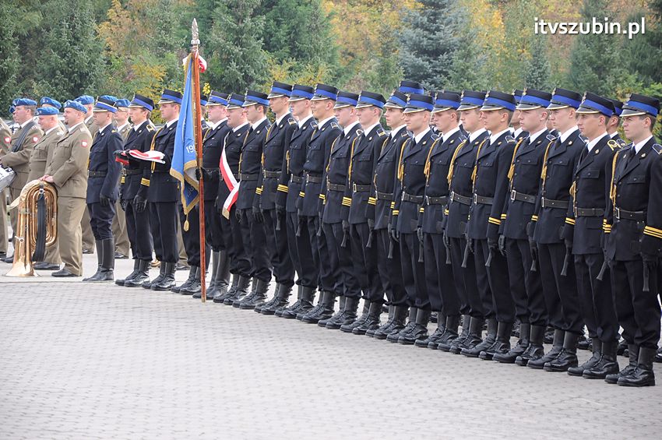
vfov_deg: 8.7
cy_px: 220
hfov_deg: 13.1
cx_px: 331
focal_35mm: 158
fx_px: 2893
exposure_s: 1/250
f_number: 5.6
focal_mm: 105
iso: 500
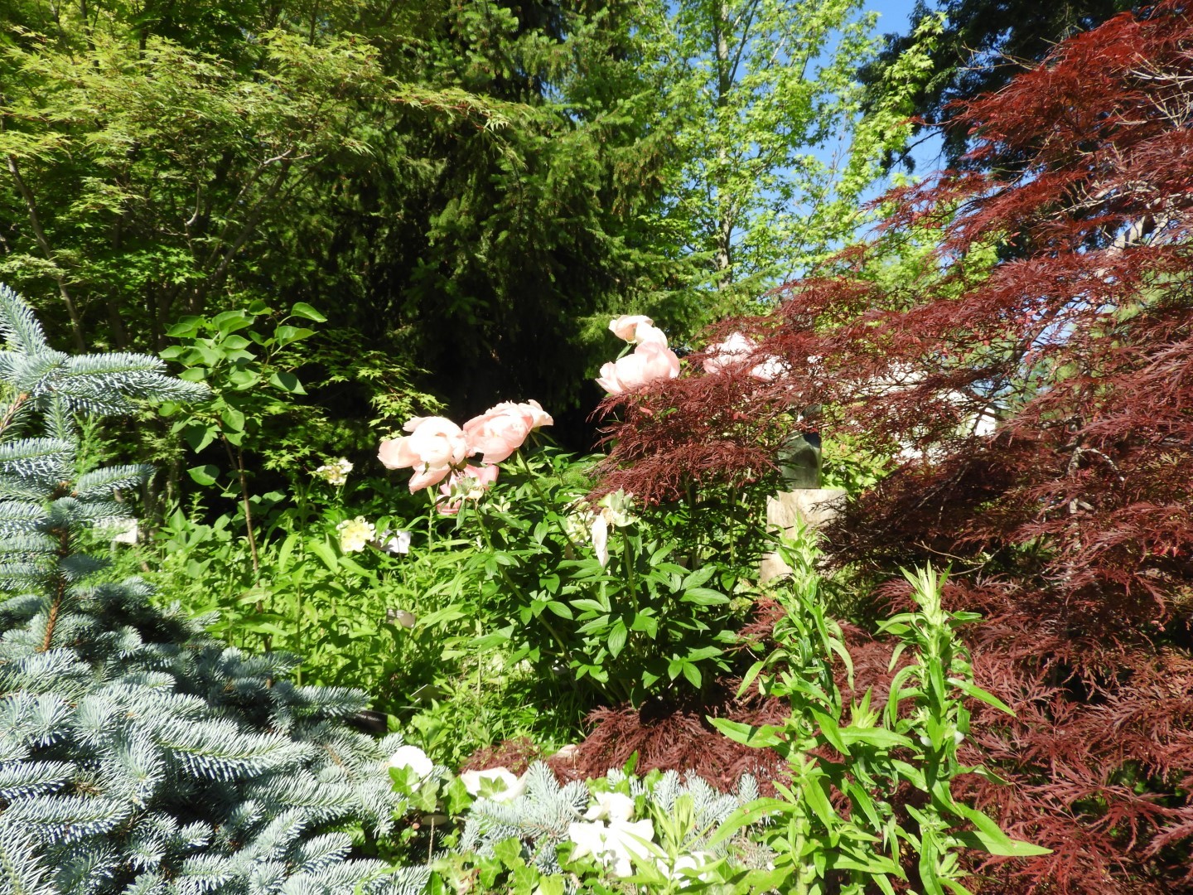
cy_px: 448
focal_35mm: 24
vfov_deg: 56.8
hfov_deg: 71.6
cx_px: 596
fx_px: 827
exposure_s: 1/640
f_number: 3.3
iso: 100
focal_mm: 4.3
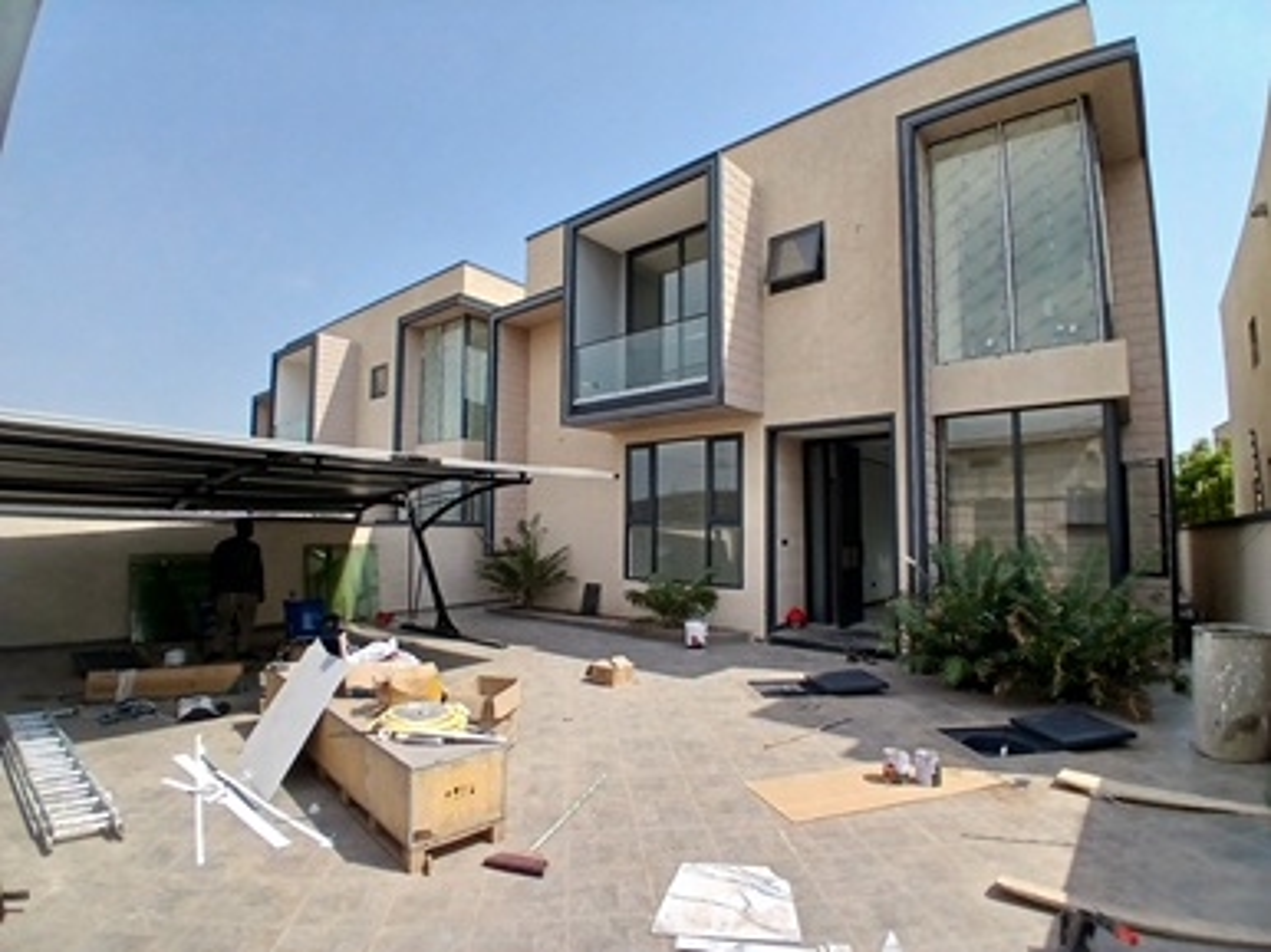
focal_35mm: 17
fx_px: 624
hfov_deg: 91.1
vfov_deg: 74.7
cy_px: 476
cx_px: 636
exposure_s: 1/1248
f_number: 2.2
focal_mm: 1.4
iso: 50
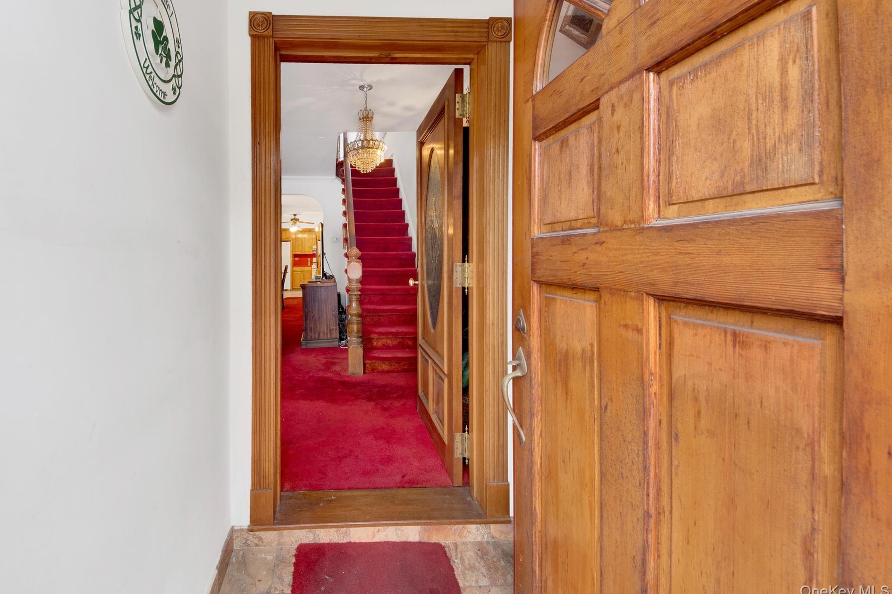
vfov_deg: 85.3
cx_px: 412
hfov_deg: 108.1
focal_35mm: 13
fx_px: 322
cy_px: 281
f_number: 8
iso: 100
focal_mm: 8
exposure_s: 1/8
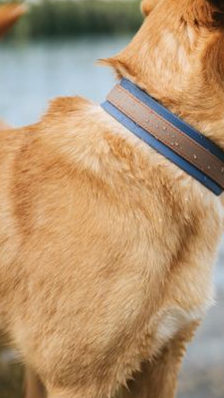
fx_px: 1046
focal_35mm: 99
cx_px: 216
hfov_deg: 12.1
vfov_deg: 21.6
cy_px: 210
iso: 160
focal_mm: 50
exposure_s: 1/6400
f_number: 1.8
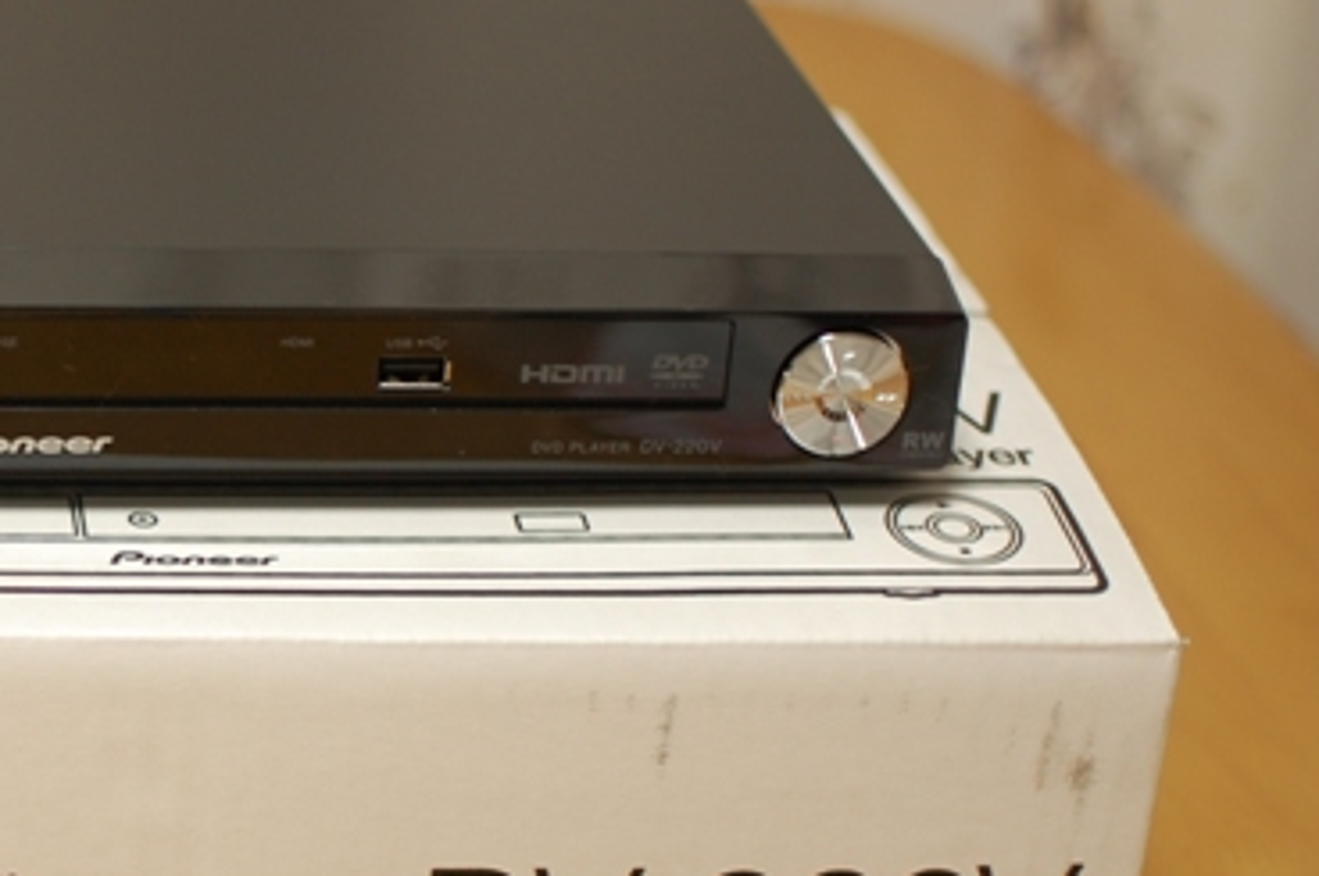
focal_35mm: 107
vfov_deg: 12.8
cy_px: 429
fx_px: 3916
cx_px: 11
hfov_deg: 18.6
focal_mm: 35
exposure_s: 1/30
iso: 200
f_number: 1.8
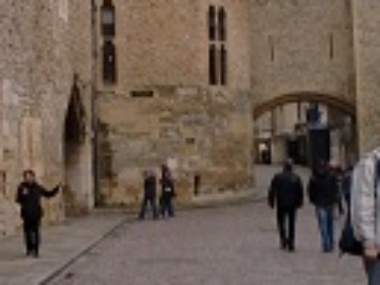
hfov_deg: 19.0
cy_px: 7
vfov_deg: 14.2
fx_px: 1132
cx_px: 127
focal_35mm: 103
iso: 80
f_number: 3.1
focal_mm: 6.3
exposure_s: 1/60
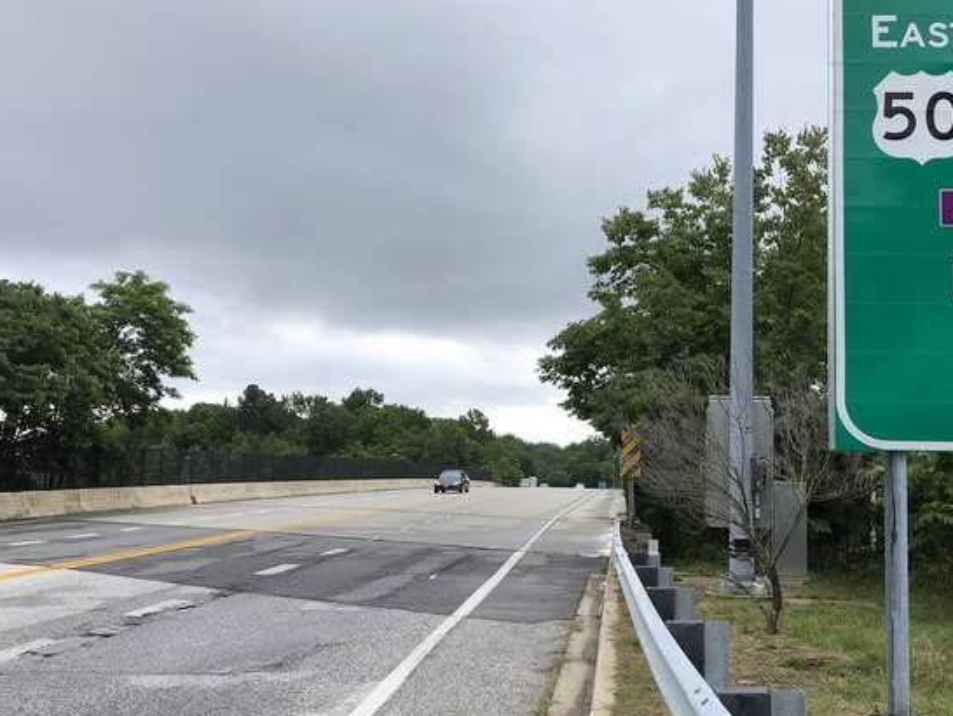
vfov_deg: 35.1
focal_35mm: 41
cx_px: 539
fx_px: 1129
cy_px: 396
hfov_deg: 45.6
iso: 20
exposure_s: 1/534
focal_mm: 4
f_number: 1.8
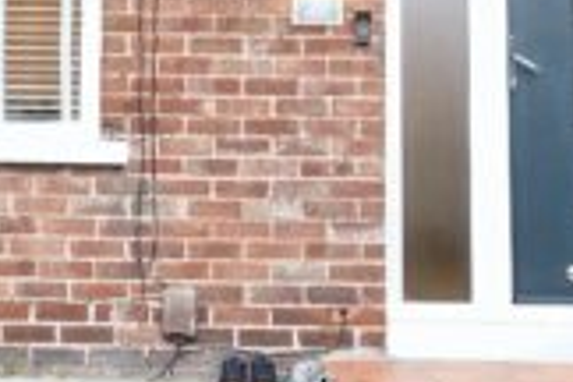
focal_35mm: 71
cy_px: -21
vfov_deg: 18.6
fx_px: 1130
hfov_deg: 28.3
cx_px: 198
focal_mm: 10
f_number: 5.6
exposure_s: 1/120
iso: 4000
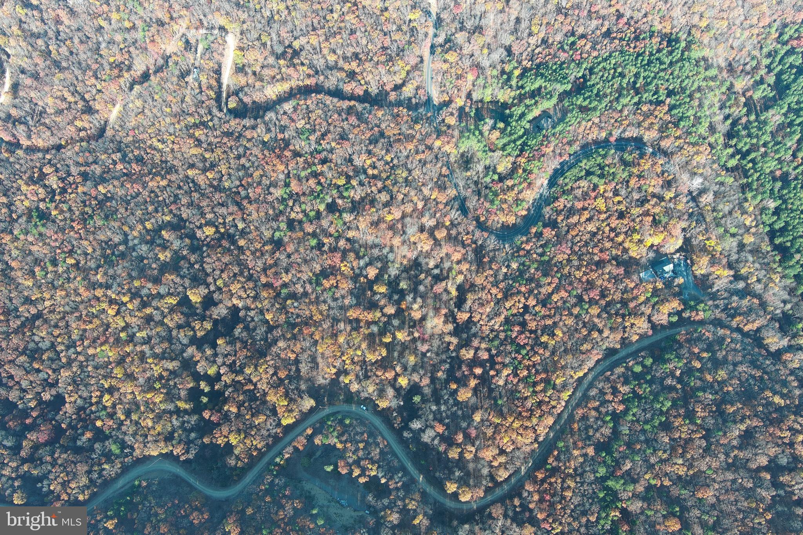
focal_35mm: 29
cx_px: 402
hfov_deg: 63.7
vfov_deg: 45.0
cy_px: 268
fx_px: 647
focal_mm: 10.57
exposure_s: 1/198
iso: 100
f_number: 2.8
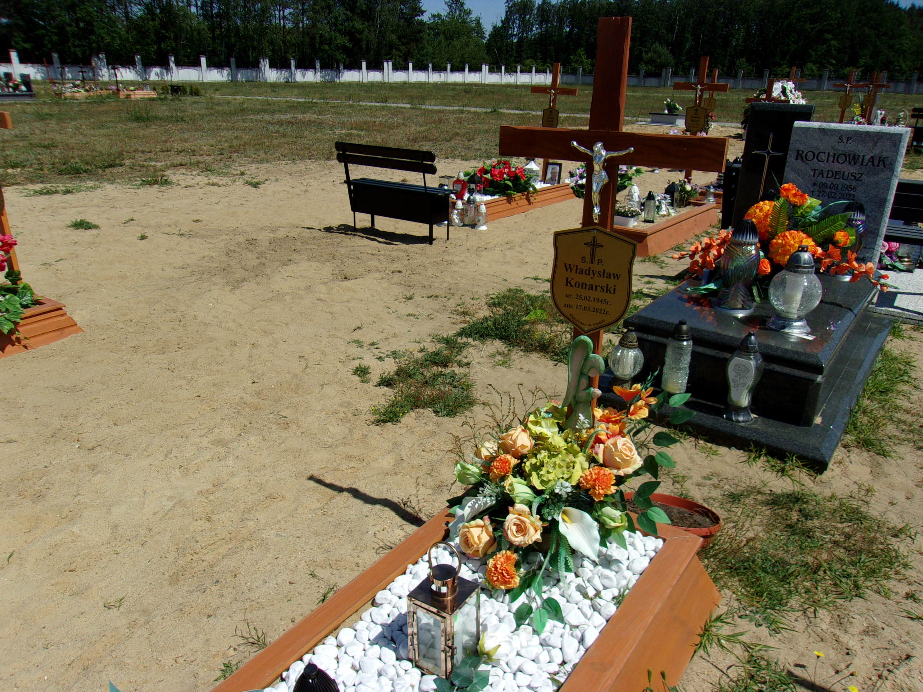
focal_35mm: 27
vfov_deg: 51.4
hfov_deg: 65.3
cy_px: 346
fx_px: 720
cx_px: 462
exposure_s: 1/220
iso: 80
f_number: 10.4
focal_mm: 4.9
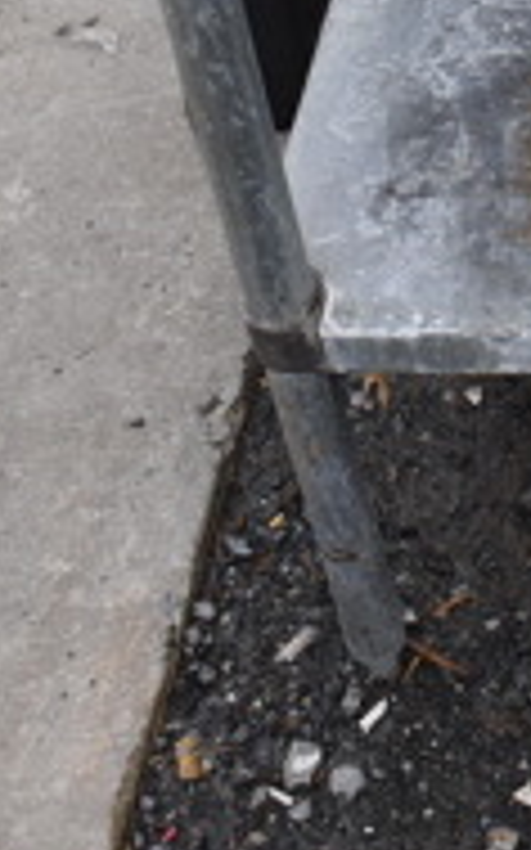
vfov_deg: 22.2
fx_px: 2062
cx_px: 891
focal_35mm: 89
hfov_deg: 13.5
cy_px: -40
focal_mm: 18
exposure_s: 1/250
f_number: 6.3
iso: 200
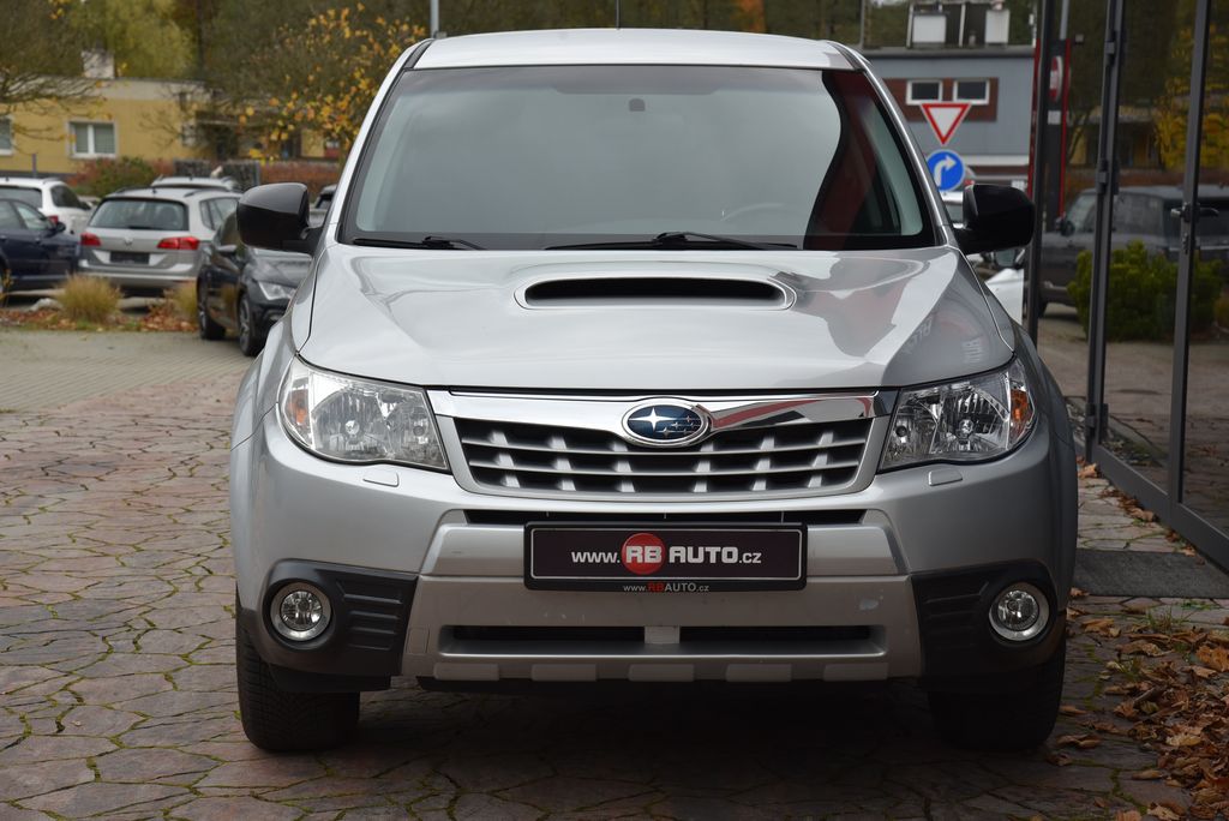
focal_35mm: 75
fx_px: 2562
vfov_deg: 18.2
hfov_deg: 27.0
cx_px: 614
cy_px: 410
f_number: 9
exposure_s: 1/320
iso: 500
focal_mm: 75
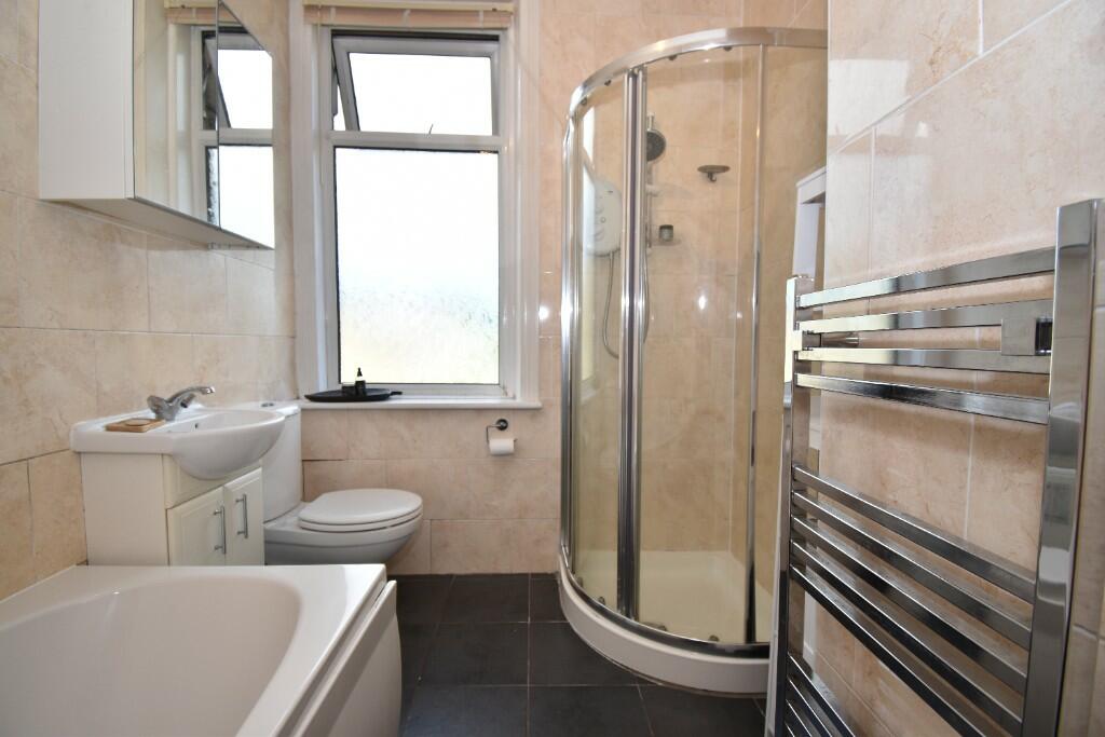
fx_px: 460
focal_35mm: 15
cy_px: 368
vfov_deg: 77.3
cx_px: 552
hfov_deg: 100.4
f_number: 5
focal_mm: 10
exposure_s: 1/100
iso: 100
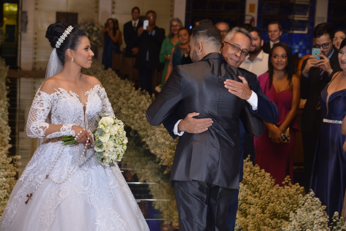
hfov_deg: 22.1
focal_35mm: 92
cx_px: 173
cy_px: 116
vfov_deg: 14.9
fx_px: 884
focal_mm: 92
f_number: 6.3
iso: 1600
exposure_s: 1/100
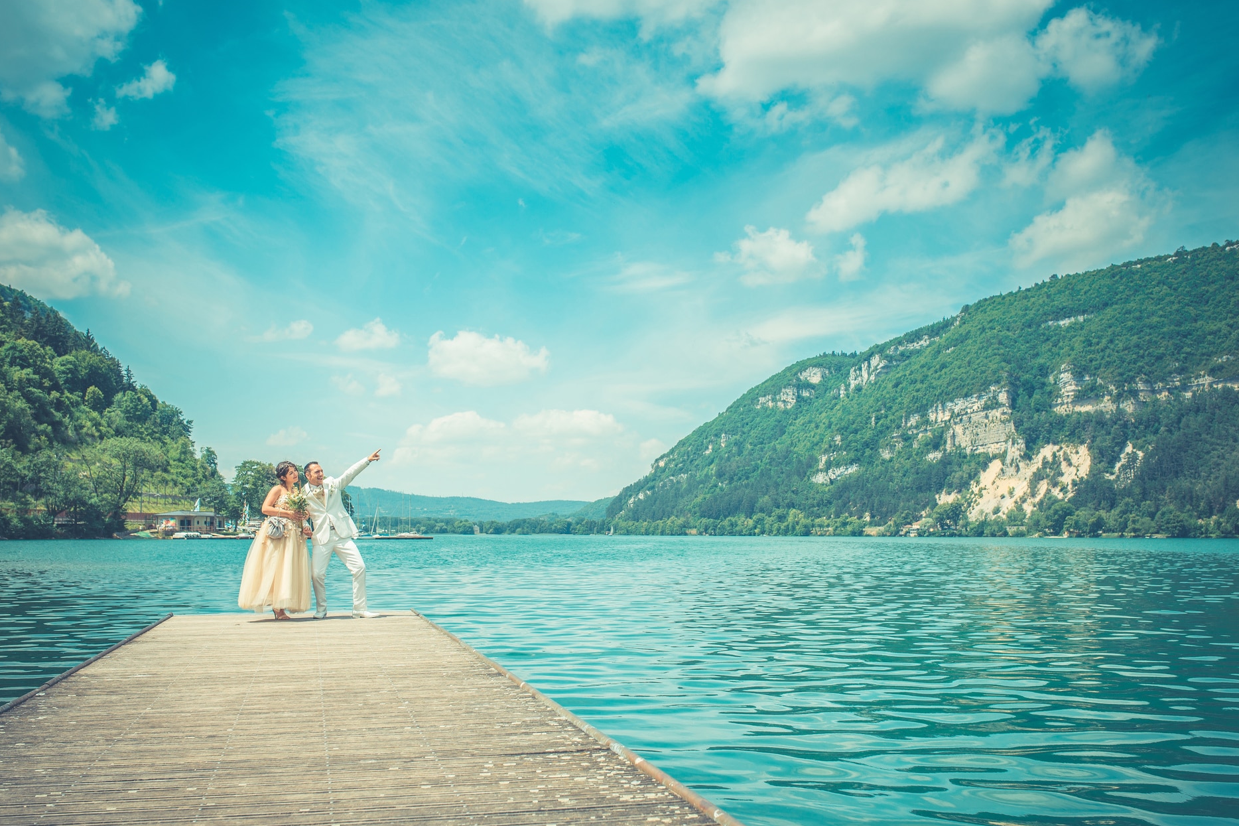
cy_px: 410
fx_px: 1239
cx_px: 621
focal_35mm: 36
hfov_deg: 53.1
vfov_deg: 36.9
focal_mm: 35
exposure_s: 1/1250
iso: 100
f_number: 5.6
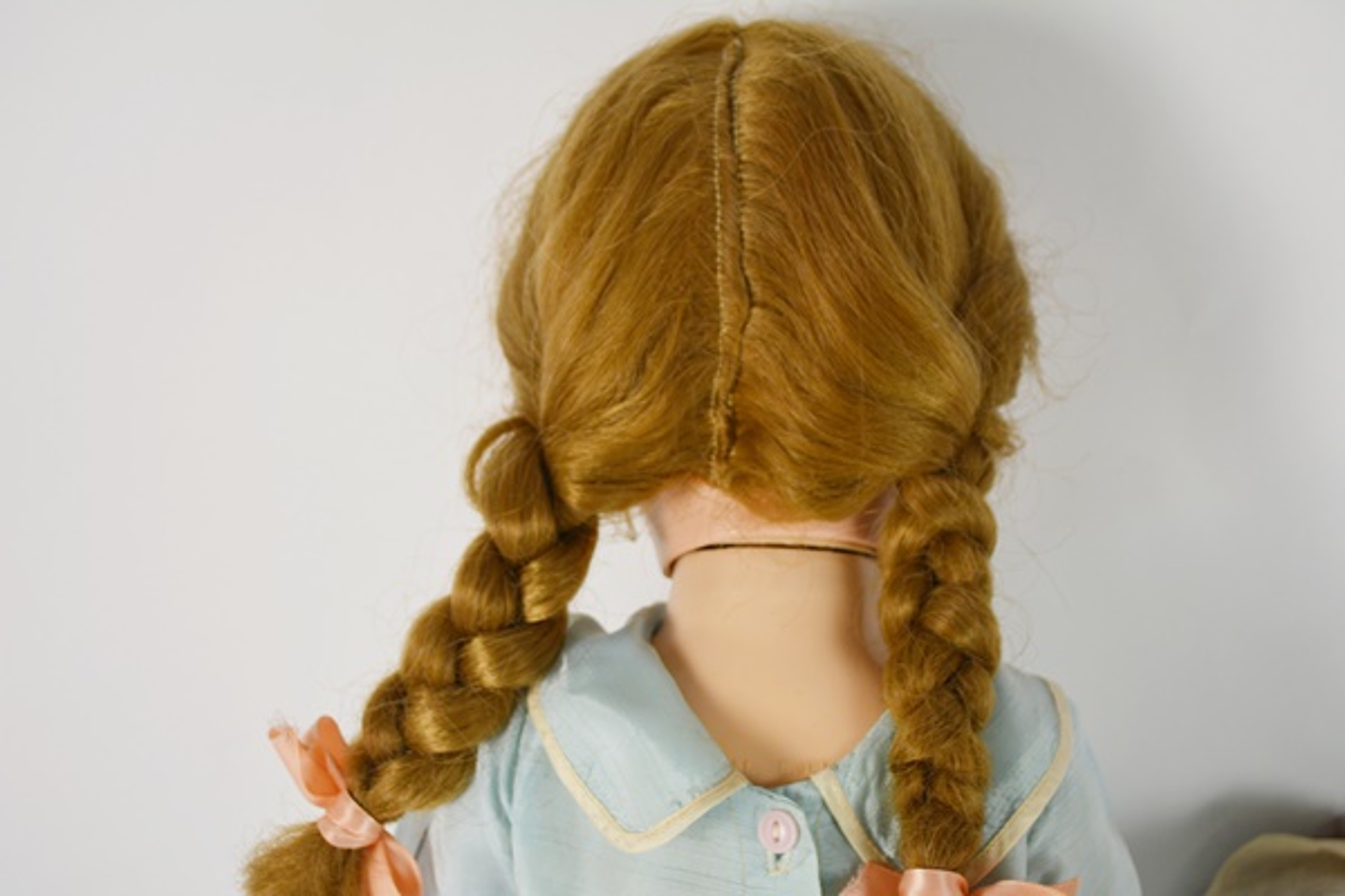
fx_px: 2354
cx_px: 672
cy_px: 448
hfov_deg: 31.9
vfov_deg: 21.6
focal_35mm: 63
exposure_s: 1/125
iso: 400
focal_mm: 42
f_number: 5.6
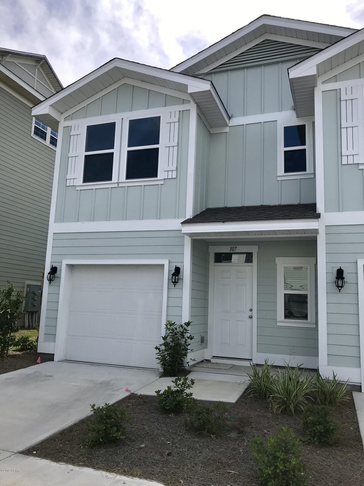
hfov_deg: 49.7
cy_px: 243
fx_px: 393
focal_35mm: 28
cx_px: 182
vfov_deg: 63.4
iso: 20
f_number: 1.8
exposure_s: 1/2907
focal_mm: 3.99
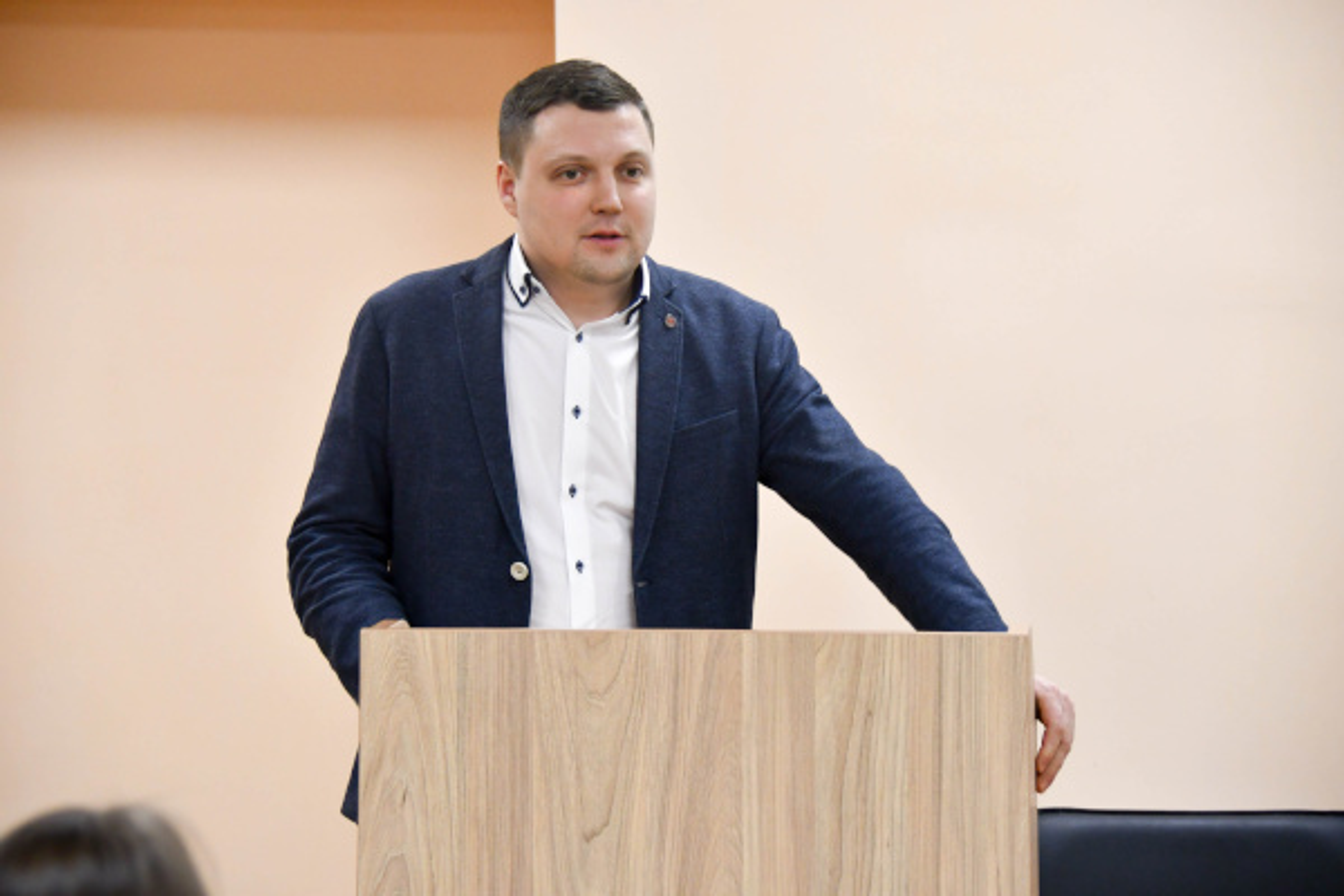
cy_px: 448
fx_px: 6719
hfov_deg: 11.4
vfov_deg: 7.6
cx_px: 672
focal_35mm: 180
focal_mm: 120
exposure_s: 1/125
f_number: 5.6
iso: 1400
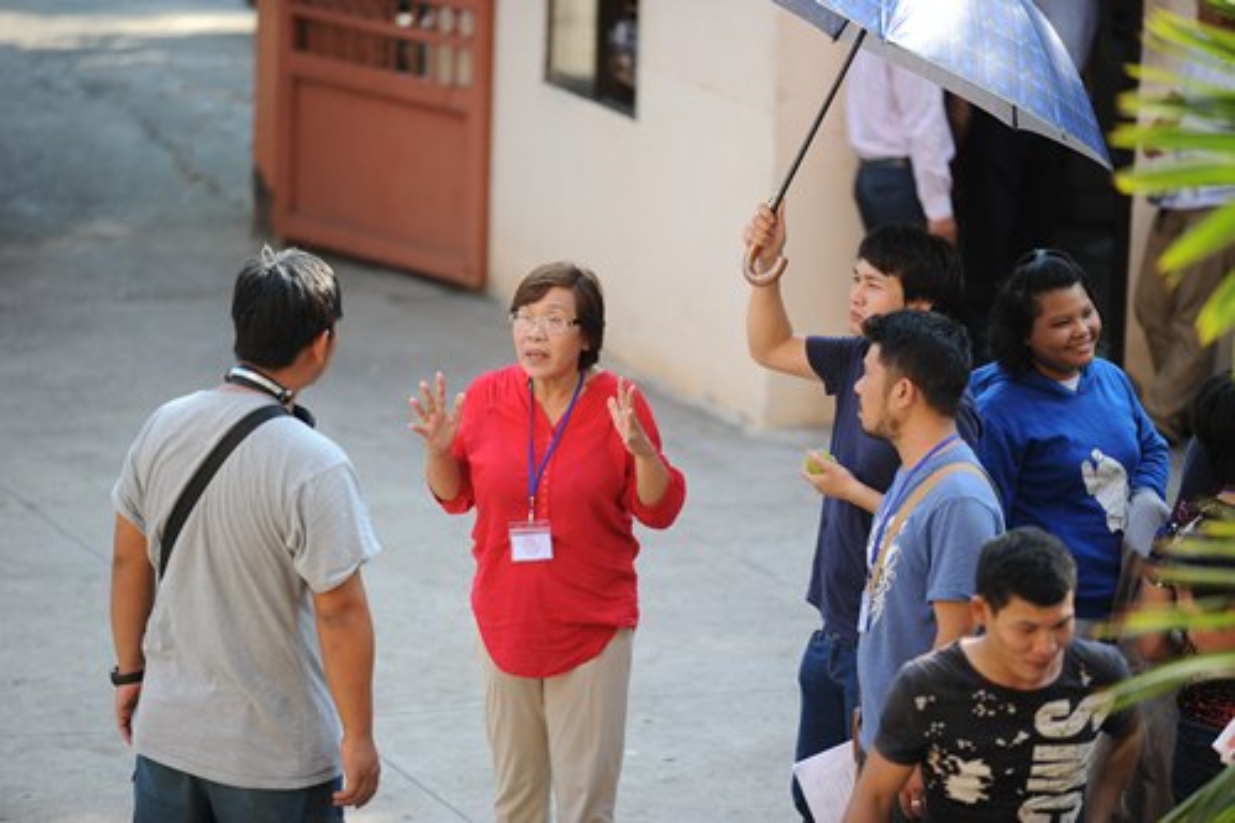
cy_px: 412
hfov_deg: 12.5
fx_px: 5658
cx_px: 618
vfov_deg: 8.3
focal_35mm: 165
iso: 320
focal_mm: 165
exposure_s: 1/640
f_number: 2.8
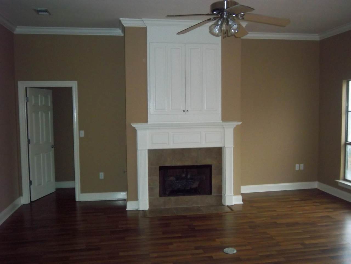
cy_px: 132
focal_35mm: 35
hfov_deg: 52.6
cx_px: 176
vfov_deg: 40.7
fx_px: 355
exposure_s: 1/40
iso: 400
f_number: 3.86
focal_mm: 6.17
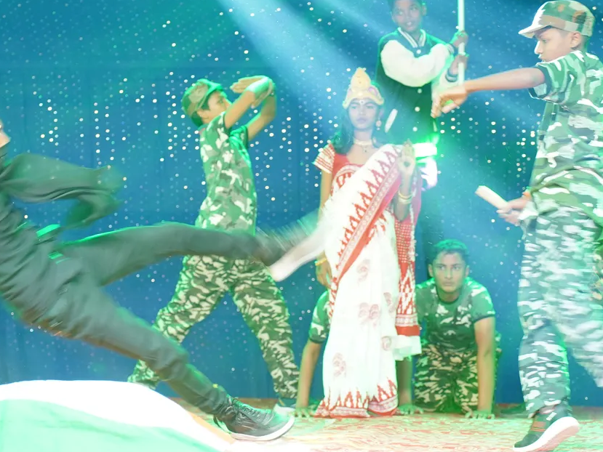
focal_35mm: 124
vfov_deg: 12.0
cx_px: 268
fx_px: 2160
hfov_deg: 15.9
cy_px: 263
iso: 500
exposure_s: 1/80
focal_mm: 66
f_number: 2.8
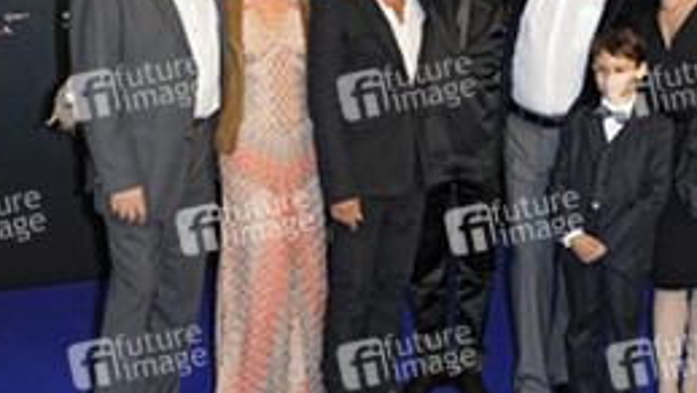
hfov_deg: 28.8
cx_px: 443
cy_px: 156
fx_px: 1350
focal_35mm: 73
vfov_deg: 16.5
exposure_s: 1/160
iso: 500
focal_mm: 40
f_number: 6.3
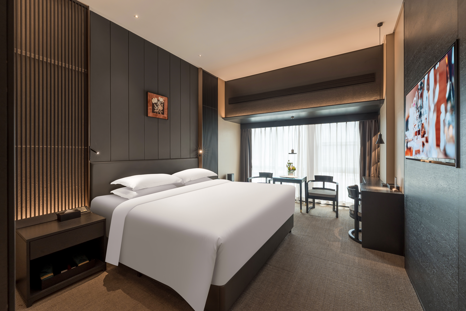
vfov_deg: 81.2
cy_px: 156
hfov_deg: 104.3
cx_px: 233
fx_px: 181
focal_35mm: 14
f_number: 9.5
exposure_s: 1/15
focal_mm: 14
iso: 100
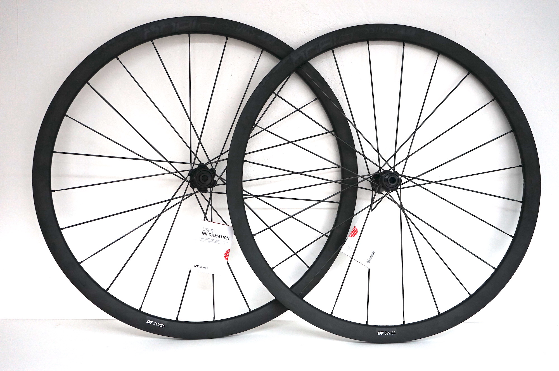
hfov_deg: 48.5
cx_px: 280
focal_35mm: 40
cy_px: 186
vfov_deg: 33.3
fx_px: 621
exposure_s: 1/160
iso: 1000
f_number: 4
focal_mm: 40
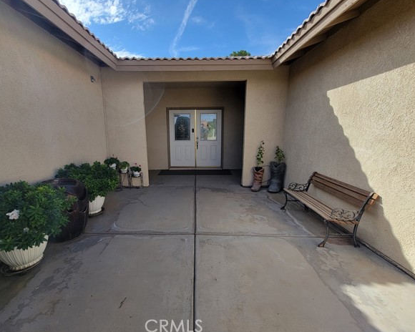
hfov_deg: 100.6
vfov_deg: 88.0
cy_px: 165
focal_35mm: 14
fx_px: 172
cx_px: 194
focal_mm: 2.2
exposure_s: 1/1002
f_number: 2.2
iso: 50
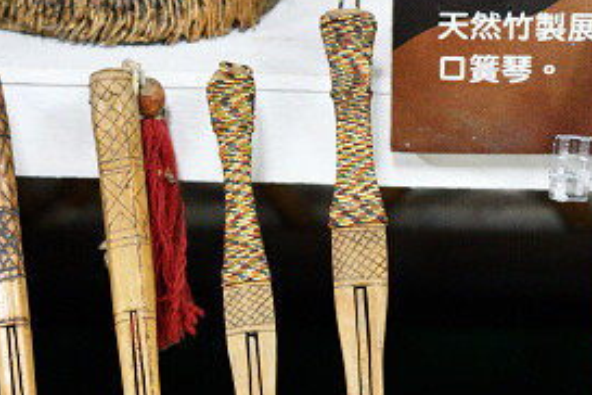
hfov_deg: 10.0
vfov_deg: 6.7
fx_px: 3371
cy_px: 390
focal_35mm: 205
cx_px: 438
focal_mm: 70
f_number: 5.6
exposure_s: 1/60
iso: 3200
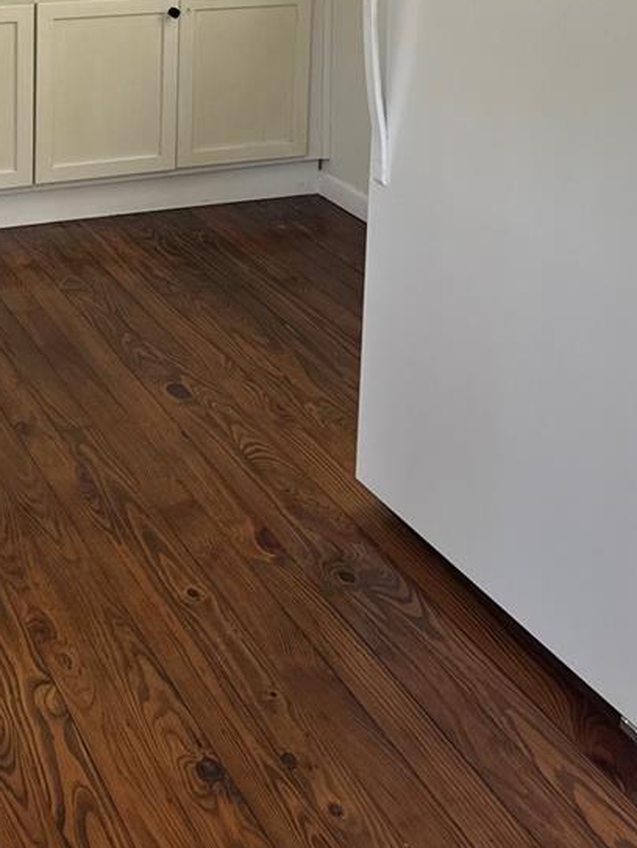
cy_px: -33
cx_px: 170
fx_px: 1299
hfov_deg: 27.2
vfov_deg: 32.7
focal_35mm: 53
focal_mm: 6.76
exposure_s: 1/115
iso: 200
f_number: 1.78
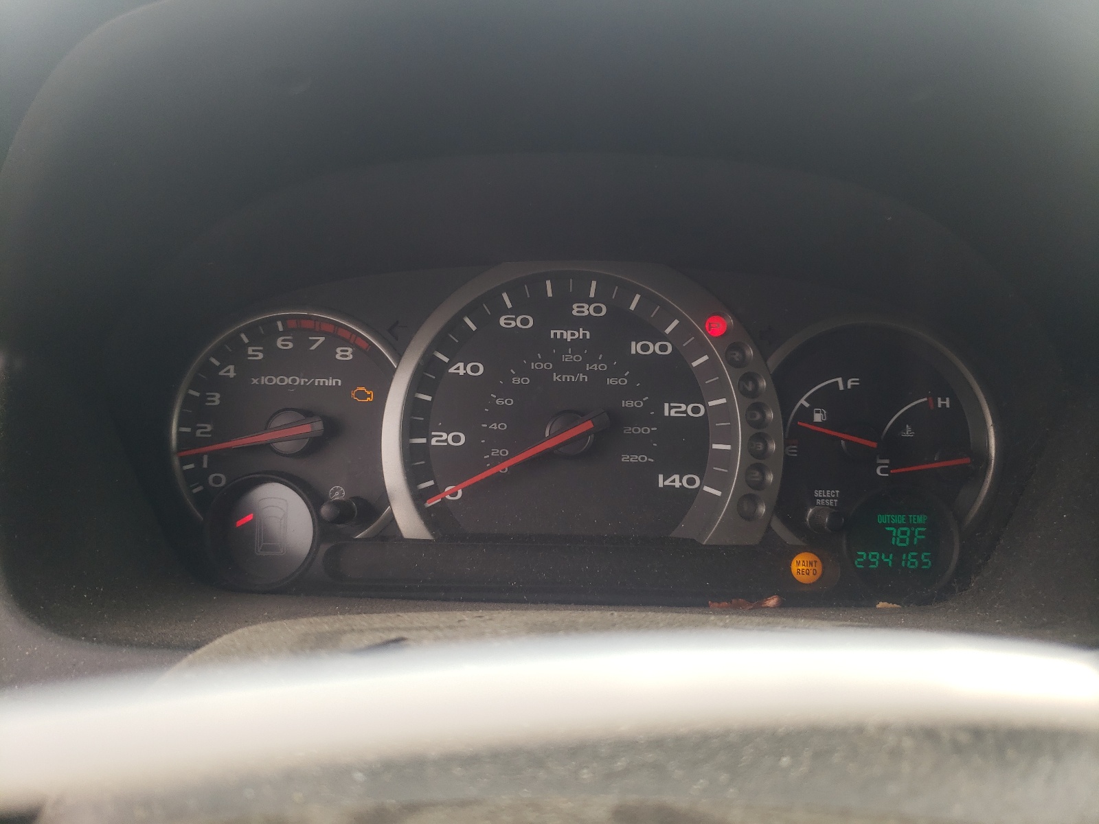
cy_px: 412
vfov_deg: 53.1
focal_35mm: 26
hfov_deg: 67.3
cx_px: 550
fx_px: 825
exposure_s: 1/125
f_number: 1.5
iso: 50
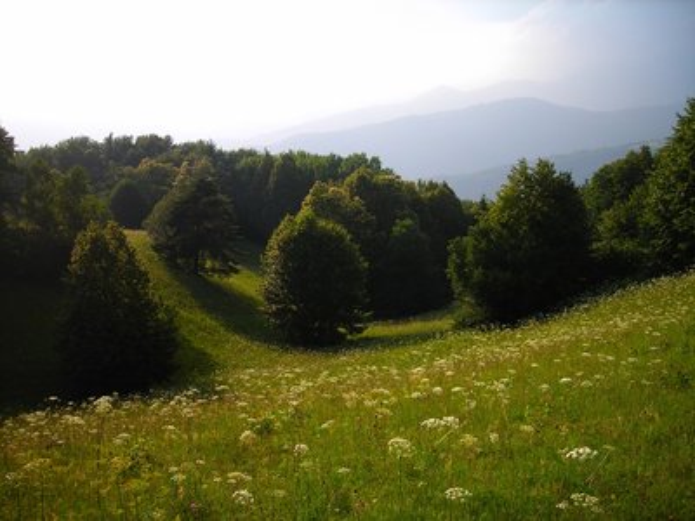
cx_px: 348
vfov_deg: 37.7
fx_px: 763
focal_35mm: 38
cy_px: 260
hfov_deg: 49.0
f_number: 3.2
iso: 50
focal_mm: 6.3
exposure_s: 1/263
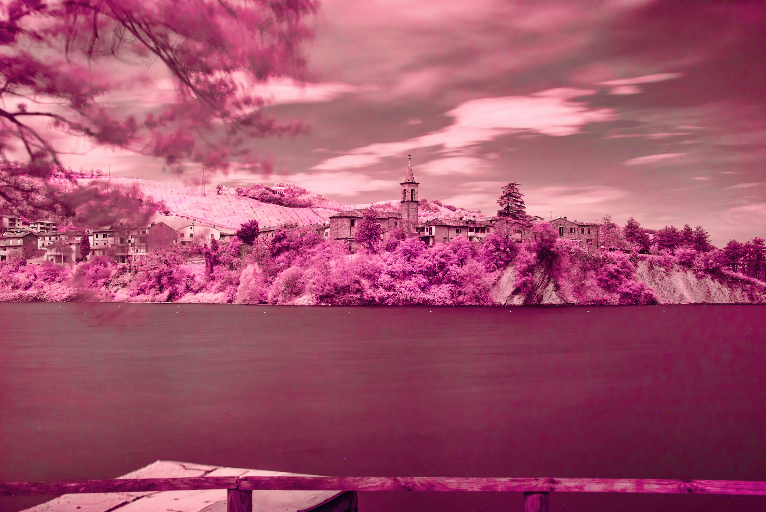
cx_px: 383
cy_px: 256
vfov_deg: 33.4
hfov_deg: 48.4
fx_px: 851
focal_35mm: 40
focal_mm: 40
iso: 100
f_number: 10
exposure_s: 25
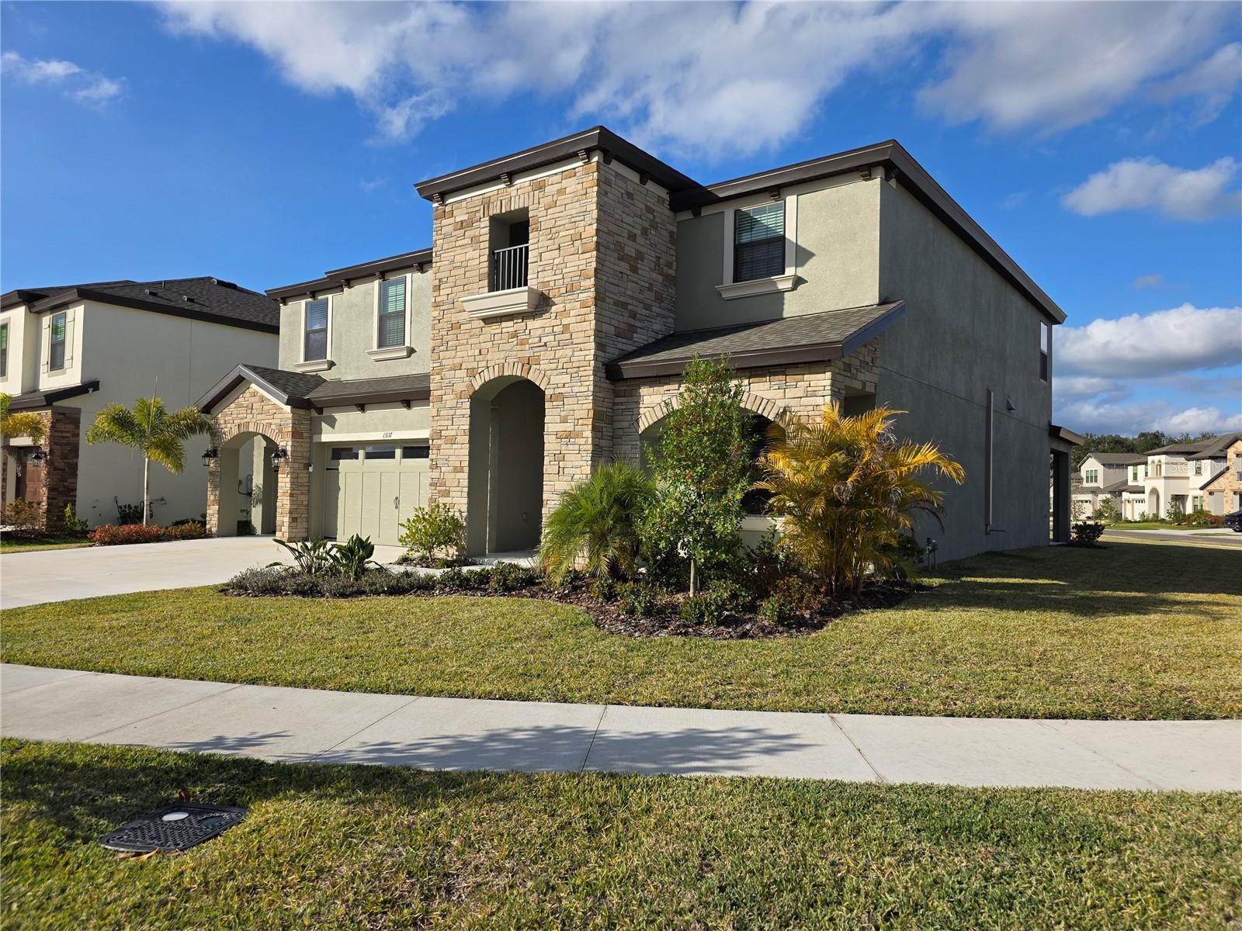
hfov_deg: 73.9
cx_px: 621
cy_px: 466
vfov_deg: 58.9
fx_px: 825
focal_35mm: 23
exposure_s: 1/7061
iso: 80
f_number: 1.7
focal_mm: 6.3
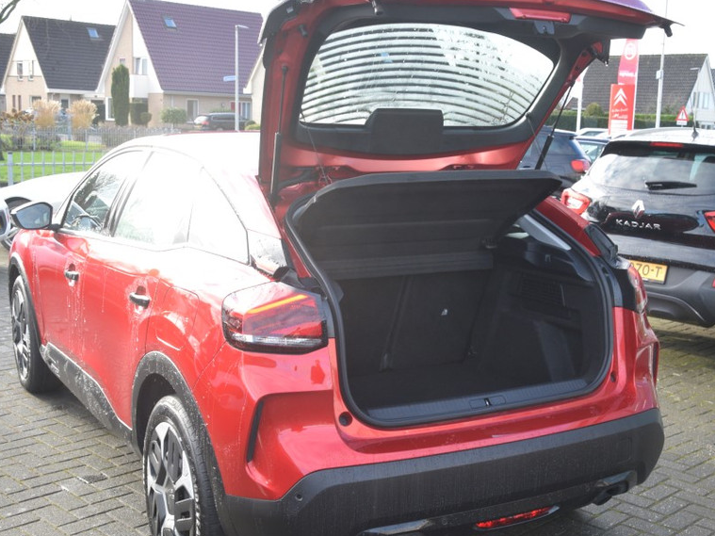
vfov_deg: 29.9
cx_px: 379
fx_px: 1005
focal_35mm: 49
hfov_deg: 39.2
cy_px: 275
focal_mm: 25
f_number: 6.3
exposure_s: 1/160
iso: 400
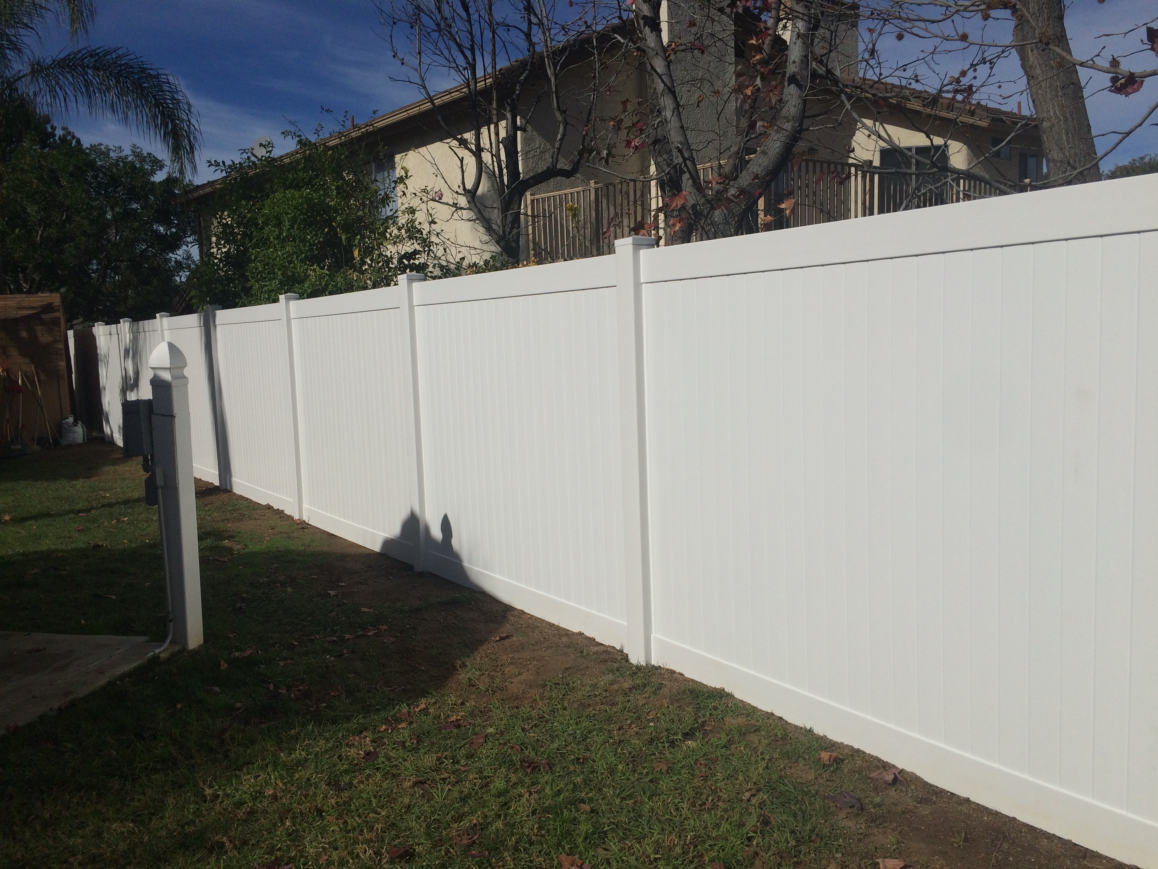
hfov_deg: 61.7
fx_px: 970
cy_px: 434
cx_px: 579
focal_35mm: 29
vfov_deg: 48.2
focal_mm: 4.15
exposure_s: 1/8264
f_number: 2.2
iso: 40
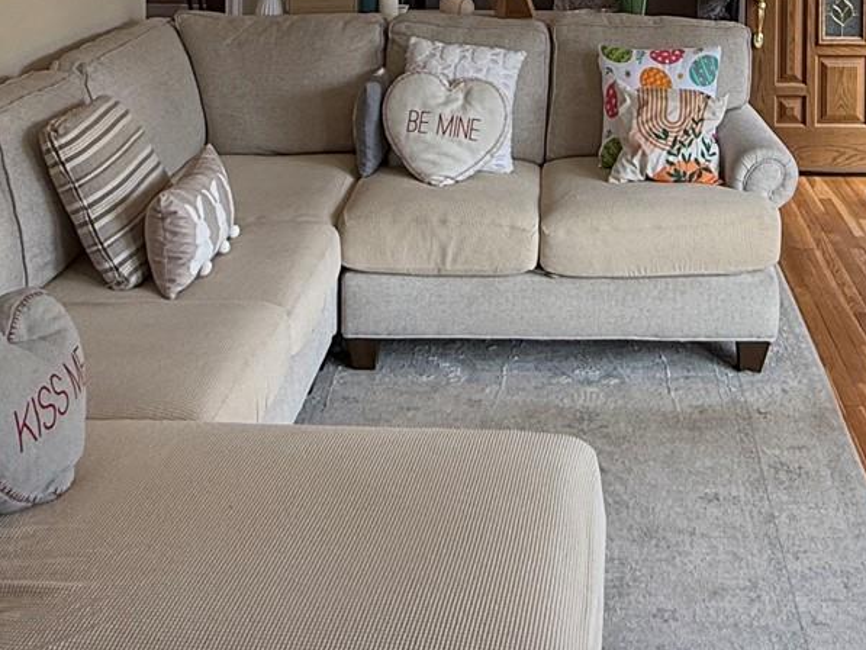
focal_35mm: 48
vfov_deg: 26.4
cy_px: -158
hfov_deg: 39.3
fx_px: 1201
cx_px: 556
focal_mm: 2.22
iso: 64
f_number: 2.2
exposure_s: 1/108
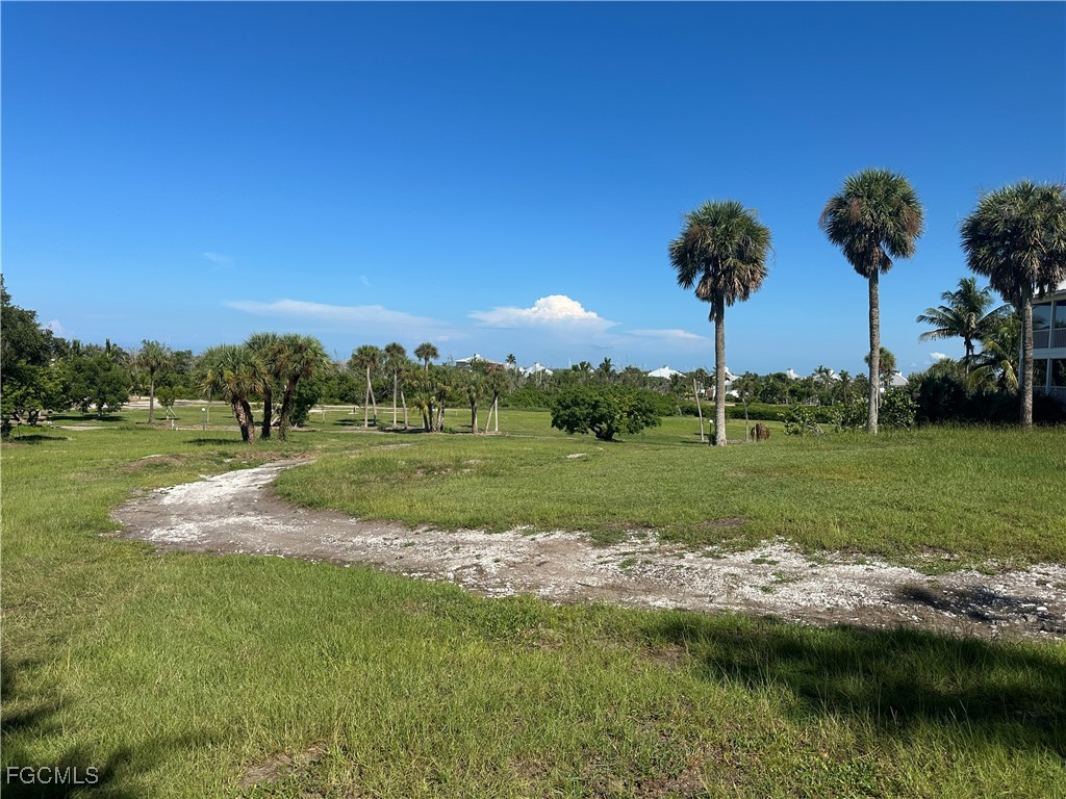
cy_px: 400
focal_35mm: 24
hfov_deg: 71.6
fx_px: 739
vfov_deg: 56.8
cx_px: 533
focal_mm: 6.86
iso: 80
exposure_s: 1/5263
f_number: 1.78
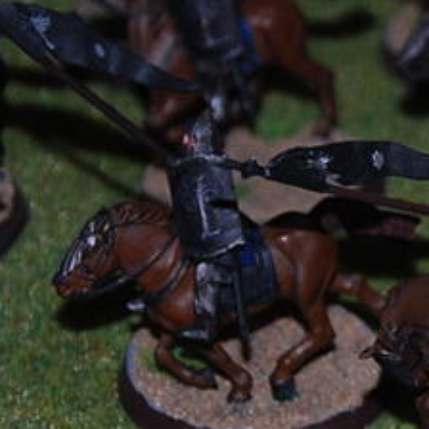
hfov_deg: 5.7
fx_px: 4290
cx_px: 624
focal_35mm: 306
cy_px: 245
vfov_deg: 5.7
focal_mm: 42
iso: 100
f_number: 4.8
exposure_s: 1/125
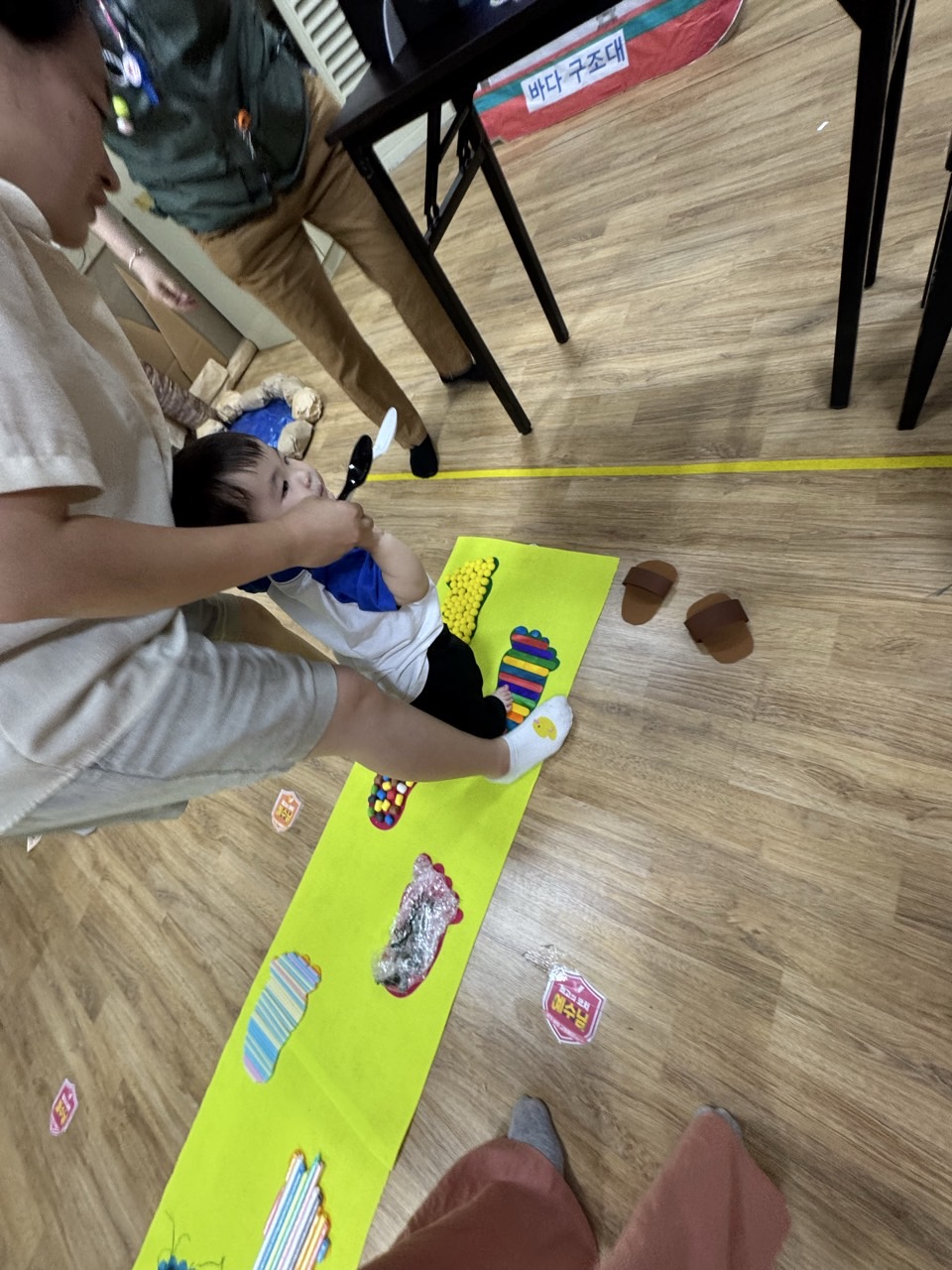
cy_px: 635
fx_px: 513
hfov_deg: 85.7
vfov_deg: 102.1
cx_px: 476
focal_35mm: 14
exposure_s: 1/60
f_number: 2.2
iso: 200
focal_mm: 2.22
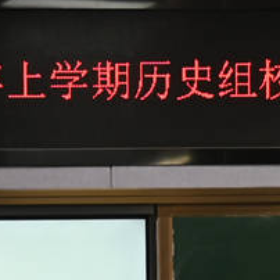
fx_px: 1849
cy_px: 454
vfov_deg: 8.4
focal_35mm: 202
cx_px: -118
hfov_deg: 8.5
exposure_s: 1/50
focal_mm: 16
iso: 100
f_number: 3.5
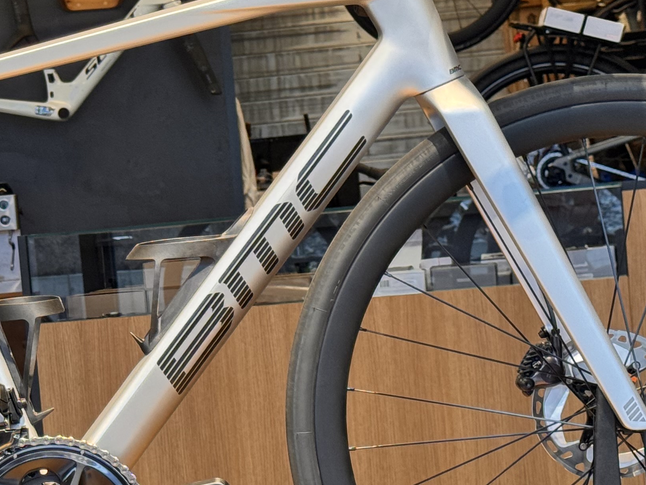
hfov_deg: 16.4
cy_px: 316
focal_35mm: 119
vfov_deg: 12.4
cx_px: 111
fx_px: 2221
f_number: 1.78
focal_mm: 6.76
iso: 125
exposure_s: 1/100
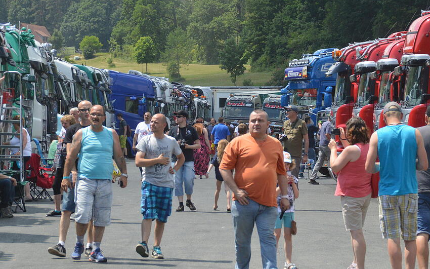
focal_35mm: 167
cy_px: 126
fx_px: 1957
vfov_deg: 7.9
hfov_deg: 12.5
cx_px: 257
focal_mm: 86
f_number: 9
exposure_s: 1/1250
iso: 800
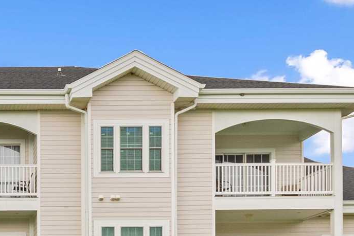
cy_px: 353
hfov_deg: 27.2
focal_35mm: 67
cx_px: -47
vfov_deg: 18.1
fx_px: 659
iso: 100
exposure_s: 1/250
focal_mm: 10
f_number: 8
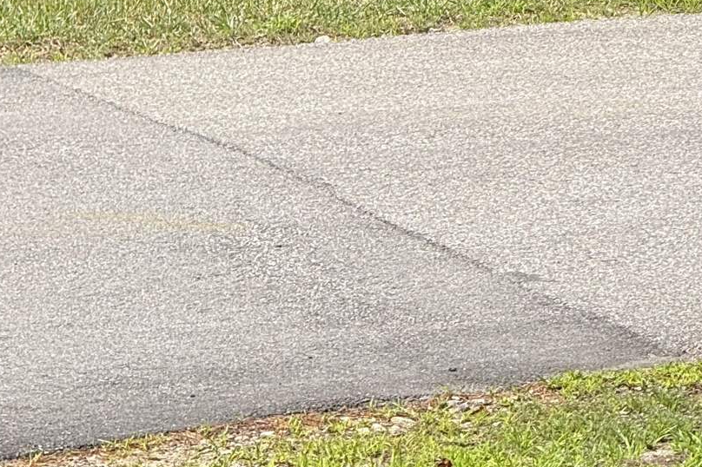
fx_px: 6939
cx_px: 671
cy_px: -263
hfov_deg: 5.8
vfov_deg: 3.8
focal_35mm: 356
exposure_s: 1/1130
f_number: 2.8
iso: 64
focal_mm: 15.66
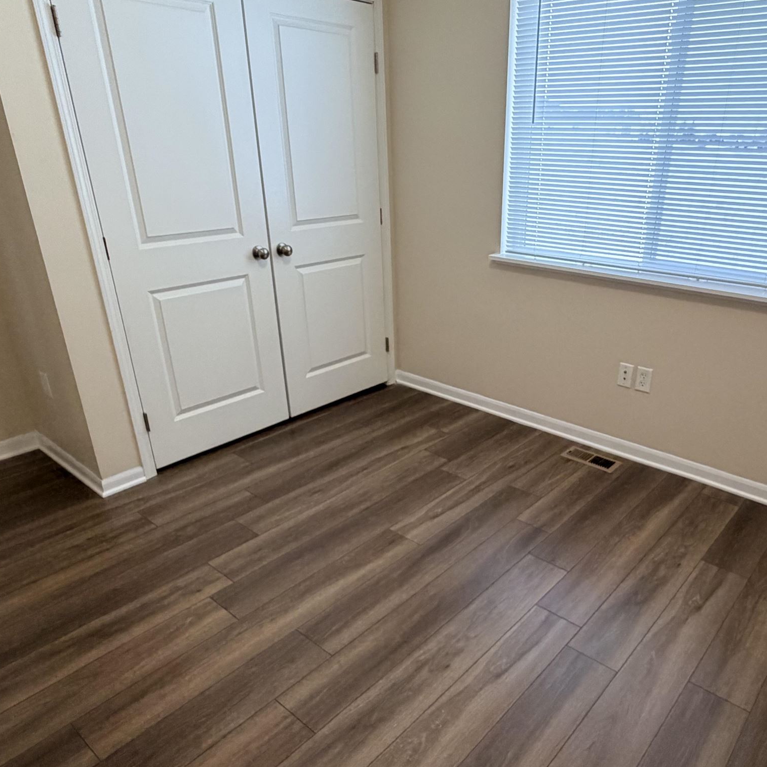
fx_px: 627
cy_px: 432
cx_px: 469
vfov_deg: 62.7
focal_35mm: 25
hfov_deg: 62.2
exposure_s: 1/120
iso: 320
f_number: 2.2
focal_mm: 2.22
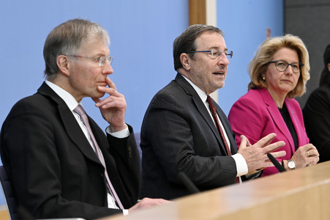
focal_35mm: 150
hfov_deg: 13.7
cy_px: 110
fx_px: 1374
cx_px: 165
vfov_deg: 9.1
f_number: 6.3
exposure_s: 1/400
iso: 2500
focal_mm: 150
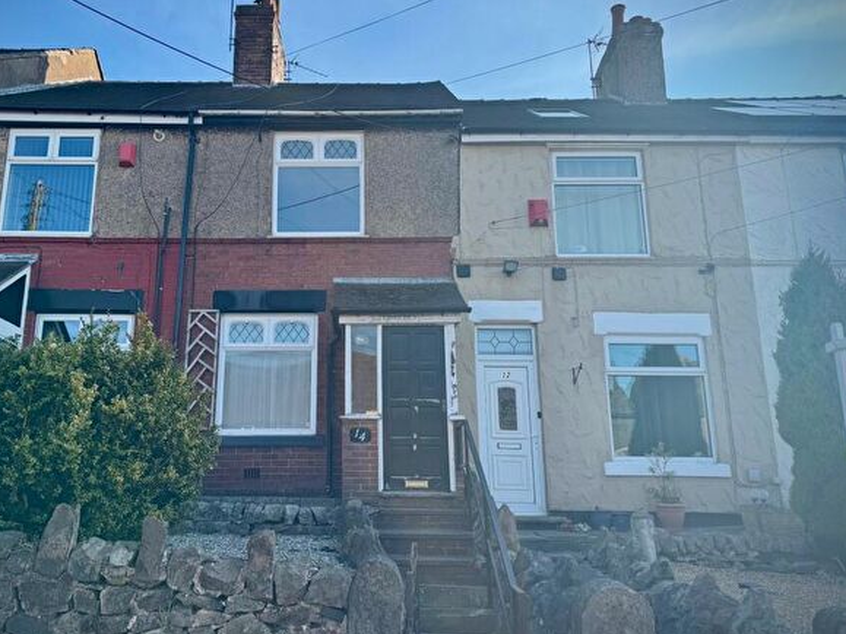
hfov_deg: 61.2
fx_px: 709
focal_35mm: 29
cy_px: 324
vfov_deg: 48.2
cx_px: 343
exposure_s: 1/1678
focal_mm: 6.76
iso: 80
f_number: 1.78
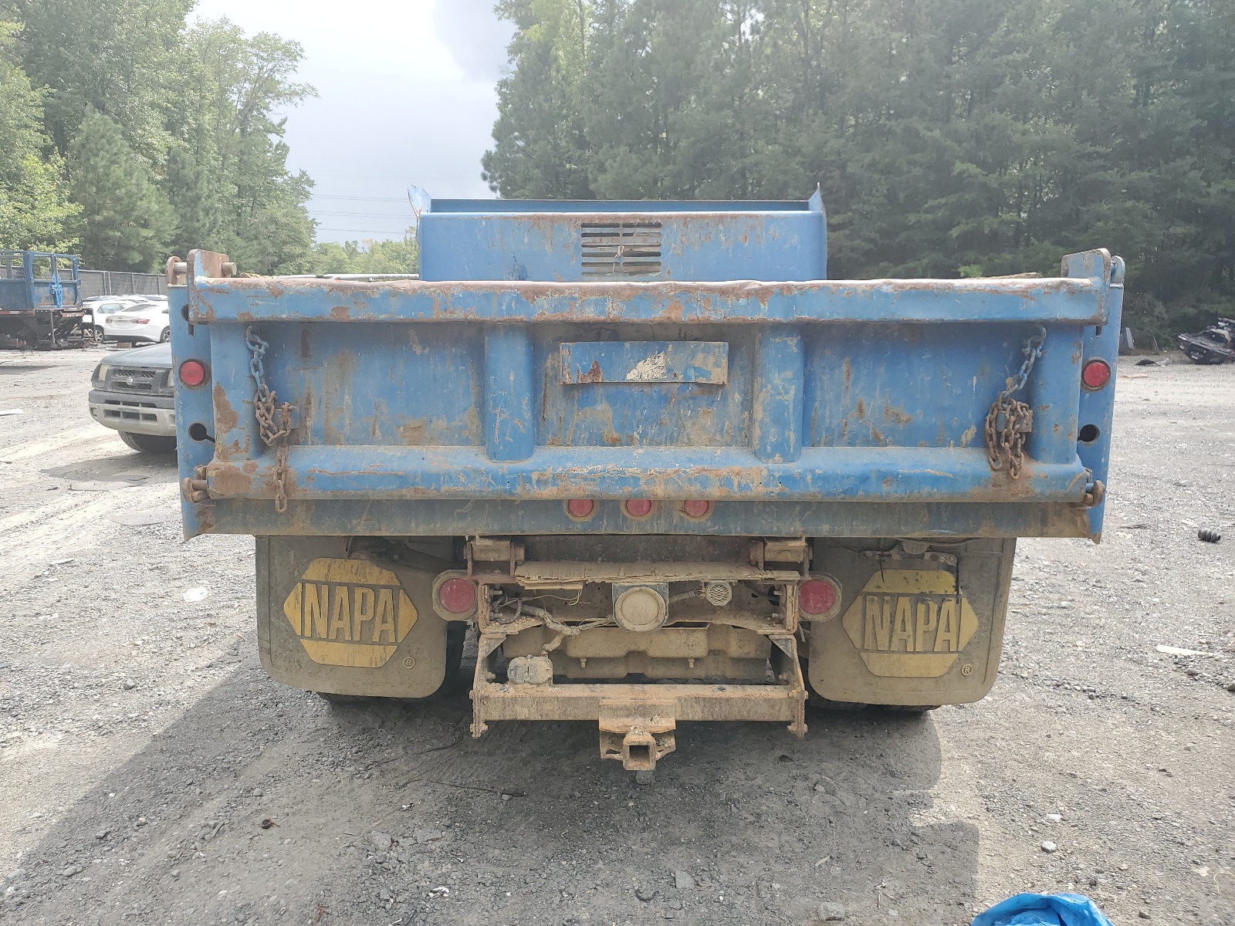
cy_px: 463
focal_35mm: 26
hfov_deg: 67.3
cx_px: 618
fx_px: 928
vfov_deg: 53.1
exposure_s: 1/1429
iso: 50
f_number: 1.5
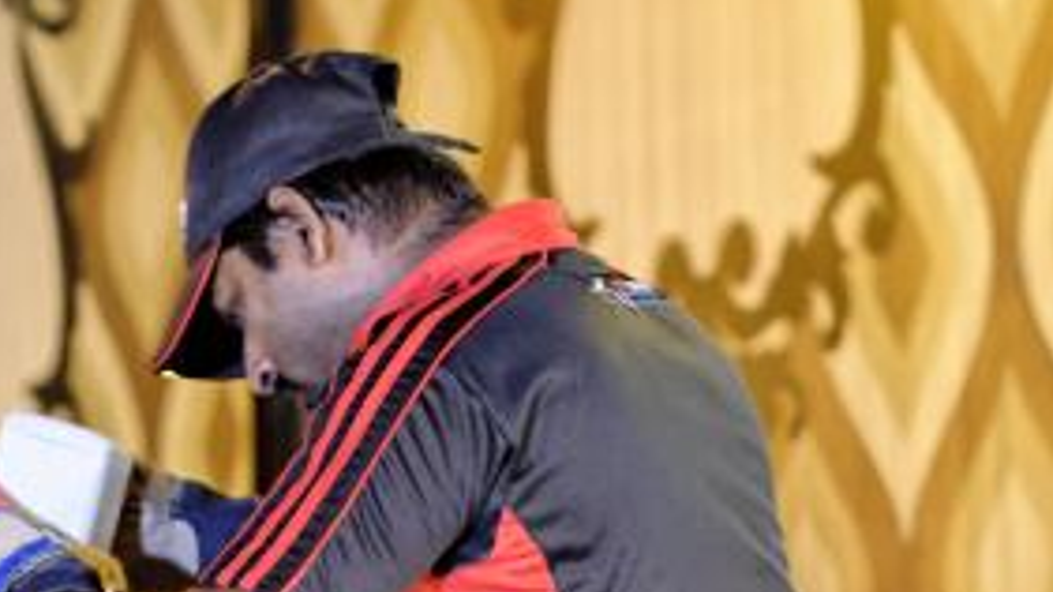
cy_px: 1178
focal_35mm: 191
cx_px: -82
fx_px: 5332
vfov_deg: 6.2
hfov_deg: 11.1
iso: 4000
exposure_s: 1/50
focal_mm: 50
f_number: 2.8
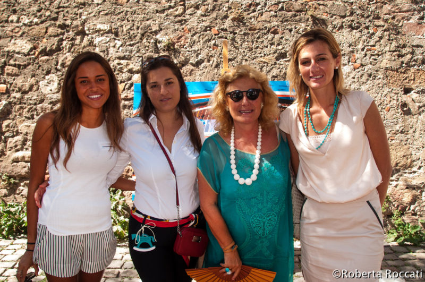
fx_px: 318
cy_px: 141
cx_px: 212
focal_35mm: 27
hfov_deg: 67.5
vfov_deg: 47.8
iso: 500
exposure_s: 1/250
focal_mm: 18
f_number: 6.3
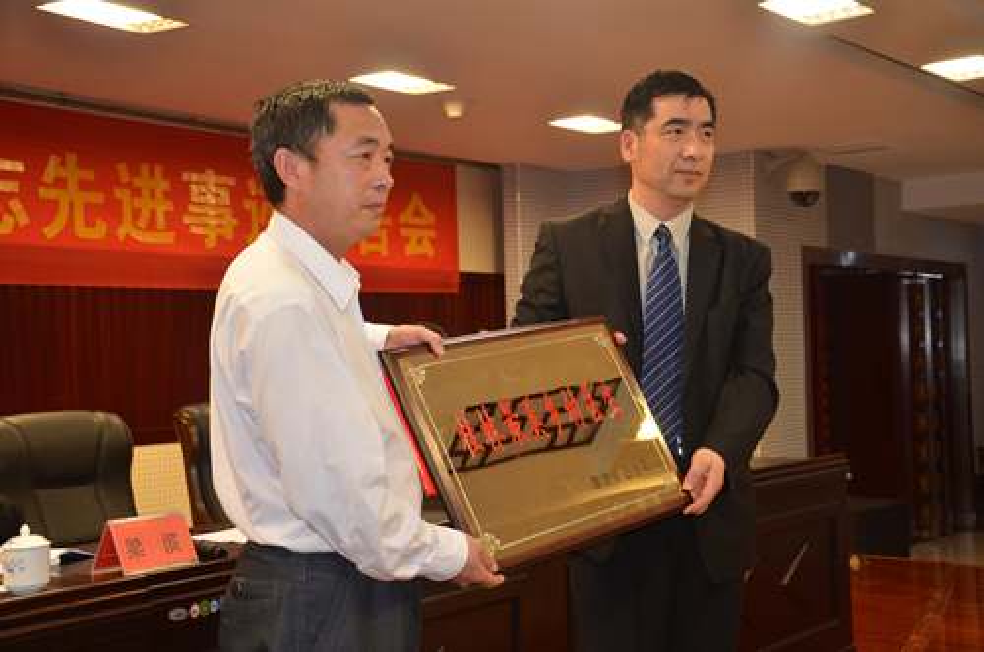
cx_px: 492
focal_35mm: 52
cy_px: 326
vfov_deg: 25.6
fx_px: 1432
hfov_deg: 37.9
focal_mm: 35
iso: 450
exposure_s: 1/60
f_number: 4.5
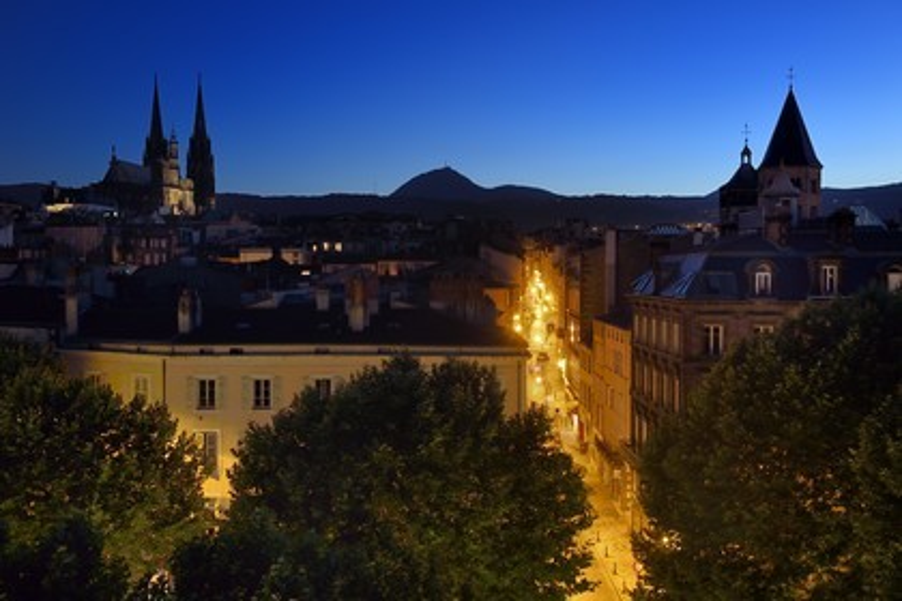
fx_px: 1052
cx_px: 451
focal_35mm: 42
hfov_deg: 46.4
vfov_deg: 31.9
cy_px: 300
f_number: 7.1
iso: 200
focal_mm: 42
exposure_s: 5
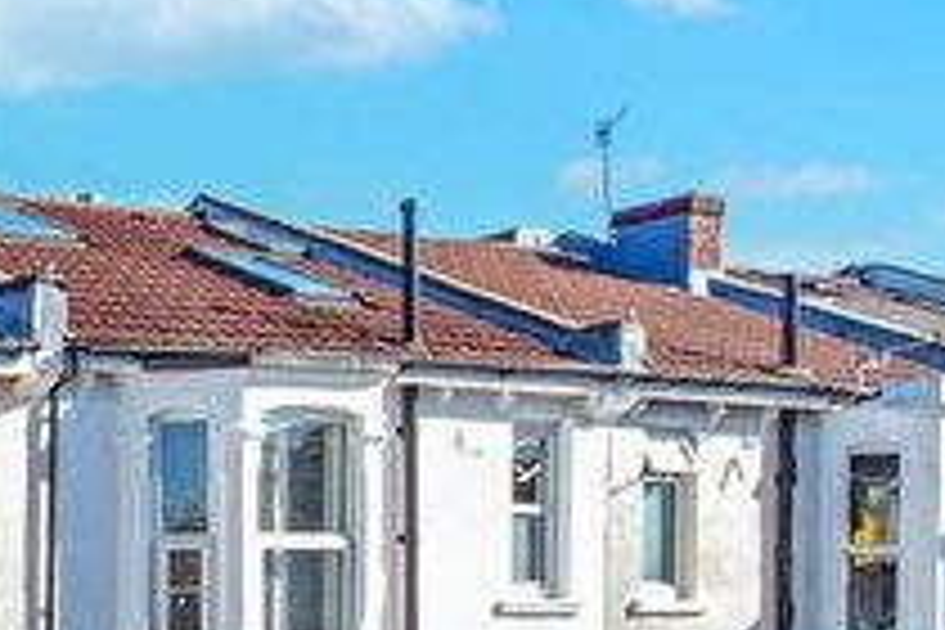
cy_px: 655
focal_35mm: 50
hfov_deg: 27.5
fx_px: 1312
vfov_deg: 25.4
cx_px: -468
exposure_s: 1/400
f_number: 8
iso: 500
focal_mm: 10
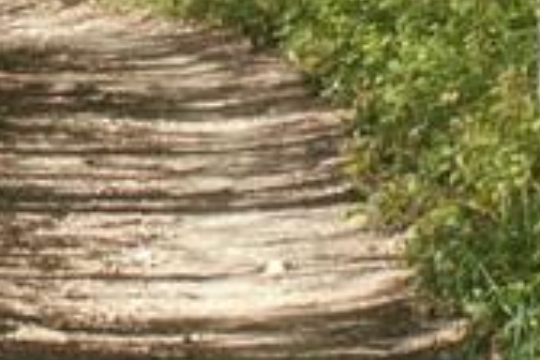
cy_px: -135
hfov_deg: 8.1
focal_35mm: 253
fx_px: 3795
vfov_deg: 5.4
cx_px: 48
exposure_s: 1/160
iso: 50
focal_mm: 10.69
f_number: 3.2
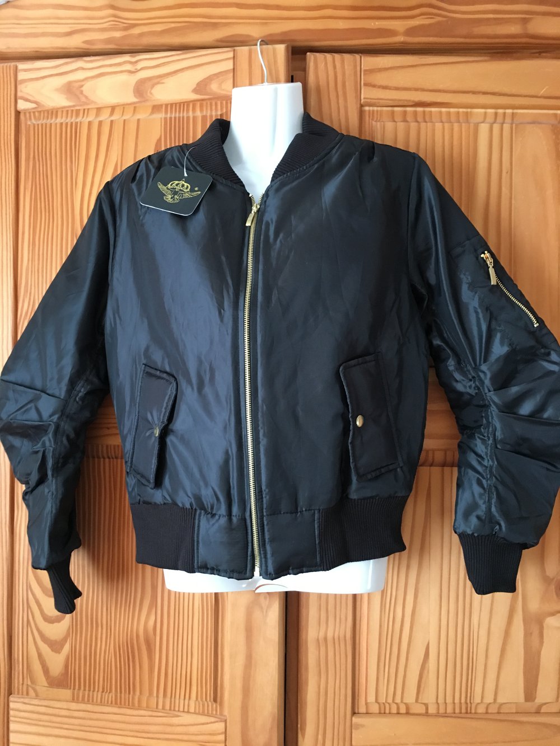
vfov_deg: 61.7
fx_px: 625
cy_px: 373
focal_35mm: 29
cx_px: 280
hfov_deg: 48.2
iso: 200
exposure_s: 1/33
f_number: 2.2
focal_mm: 4.15
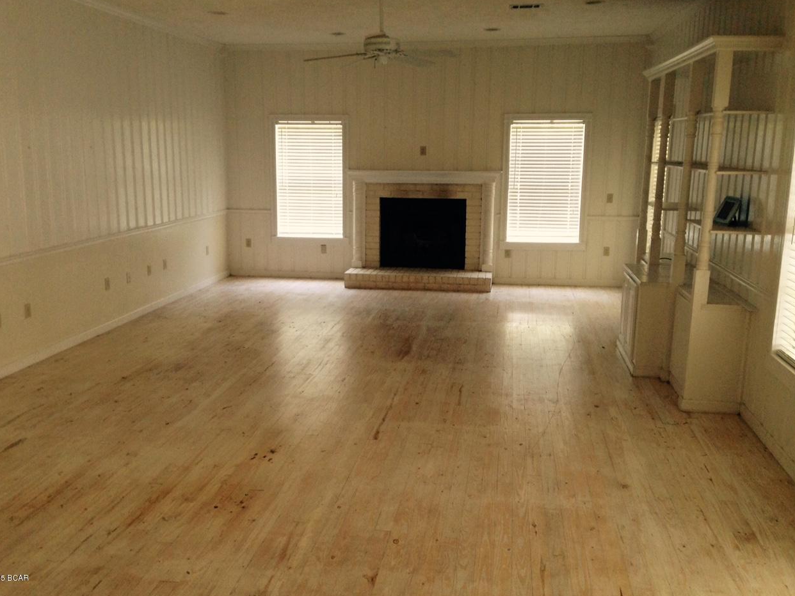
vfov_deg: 41.8
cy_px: 292
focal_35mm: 34
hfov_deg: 53.9
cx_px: 387
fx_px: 781
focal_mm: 4.12
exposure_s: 1/20
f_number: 2.4
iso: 125
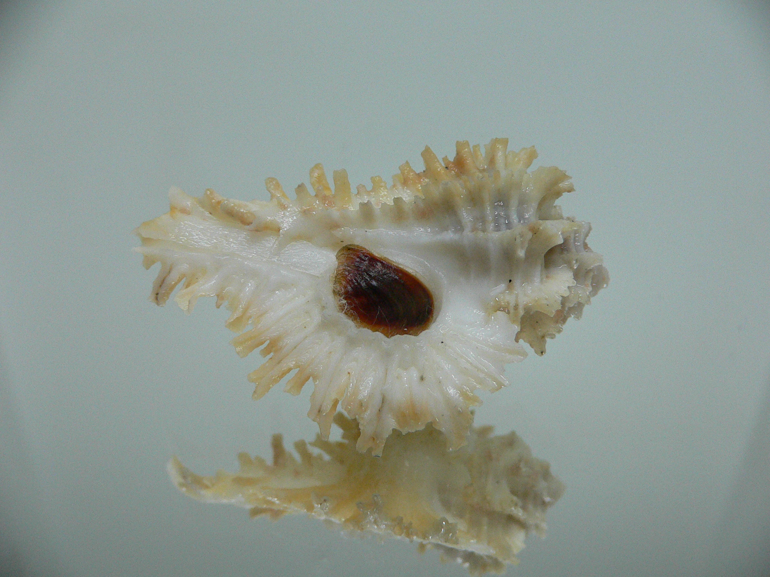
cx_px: 385
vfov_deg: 40.7
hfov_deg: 52.6
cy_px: 288
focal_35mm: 35
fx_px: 779
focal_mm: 4.6
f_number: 2.8
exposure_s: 1/60
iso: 200
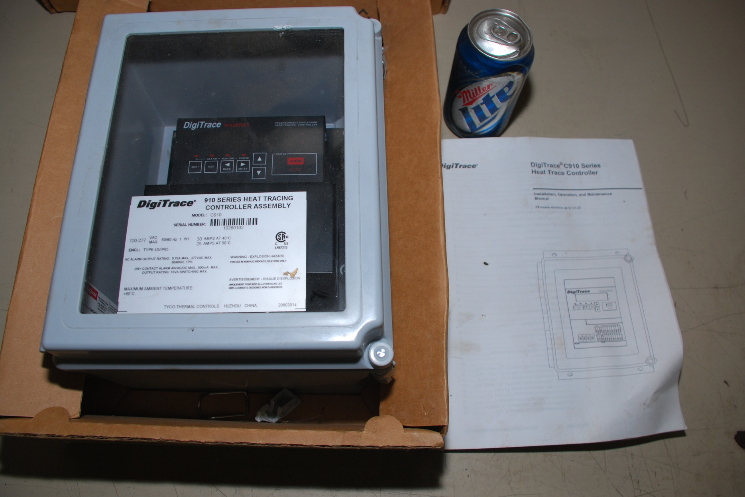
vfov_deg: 46.4
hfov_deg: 65.5
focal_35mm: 28
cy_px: 256
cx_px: 365
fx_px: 579
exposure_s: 1/60
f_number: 5
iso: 200
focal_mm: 18
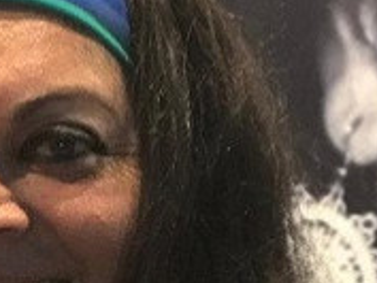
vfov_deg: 10.4
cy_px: 392
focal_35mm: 139
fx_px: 1515
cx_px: 26
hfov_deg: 14.0
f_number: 2.2
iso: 125
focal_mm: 2.87
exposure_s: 1/33
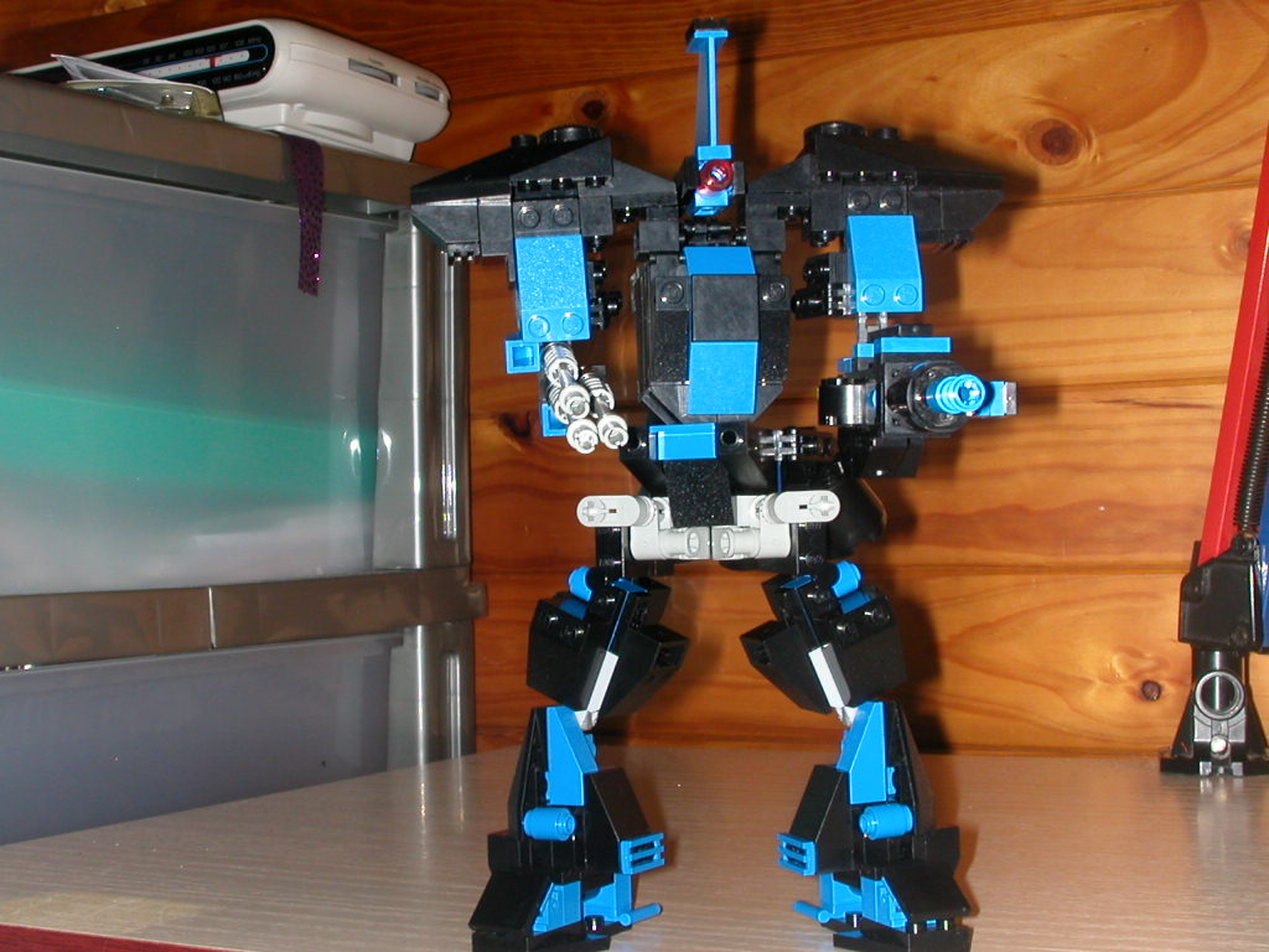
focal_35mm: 54
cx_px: 634
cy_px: 476
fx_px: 1980
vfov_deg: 27.0
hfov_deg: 35.5
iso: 100
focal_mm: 8.2
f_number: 5.4
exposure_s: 1/59.9
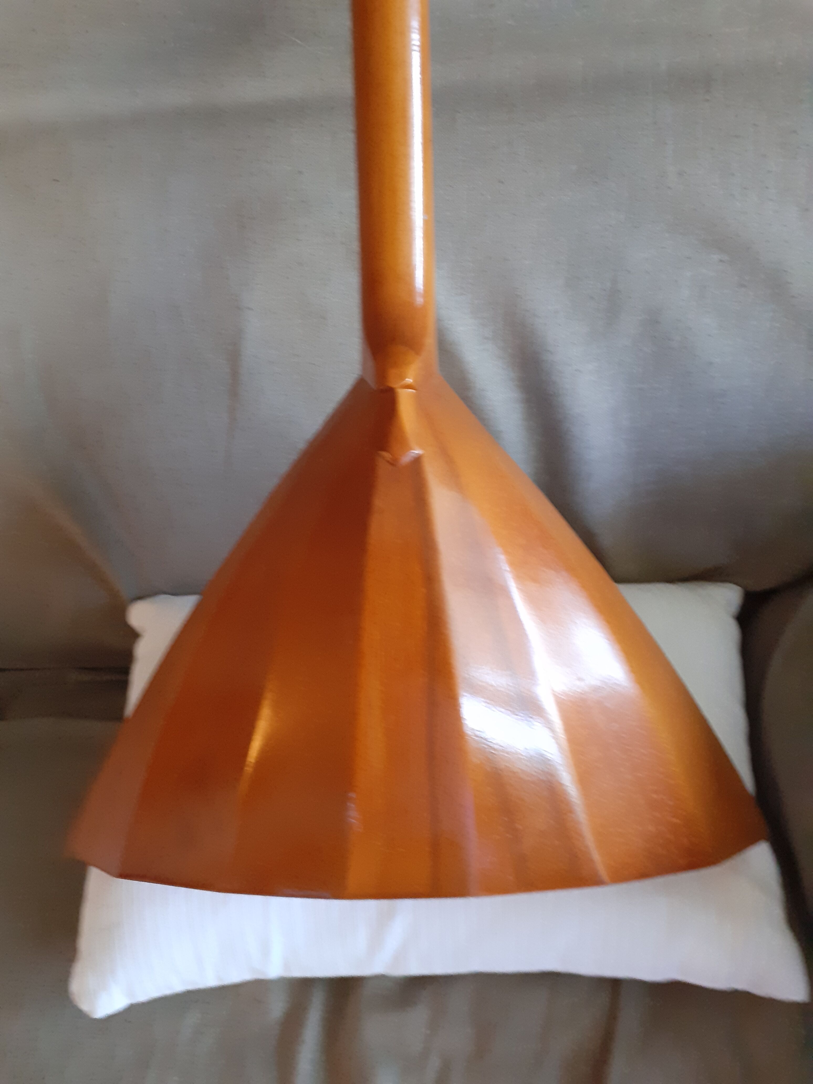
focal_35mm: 27
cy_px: 542
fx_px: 846
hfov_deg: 51.4
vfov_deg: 65.3
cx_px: 406
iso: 400
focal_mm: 3.6
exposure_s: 1/25
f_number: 1.9
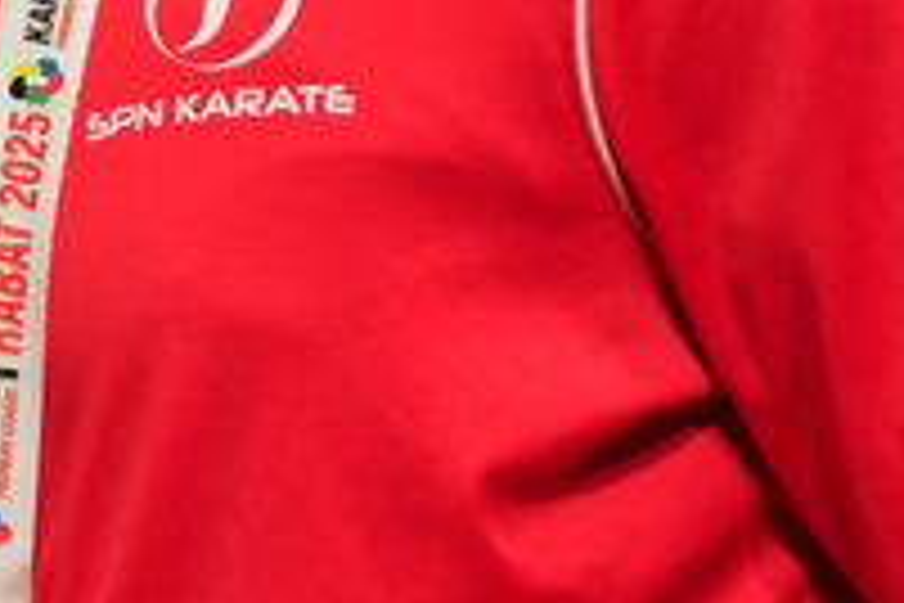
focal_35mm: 1303
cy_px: -126
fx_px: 32717
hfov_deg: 1.6
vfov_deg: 1.1
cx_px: -1961
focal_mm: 164
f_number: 2.8
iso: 160
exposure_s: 1/250
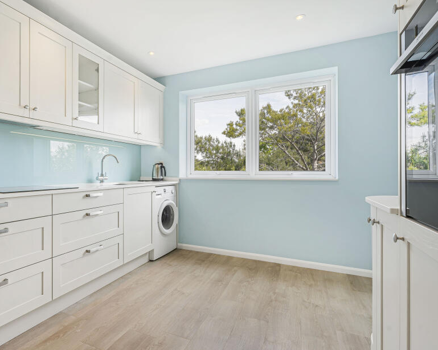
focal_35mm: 20
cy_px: 175
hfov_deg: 78.9
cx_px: 163
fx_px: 259
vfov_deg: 68.1
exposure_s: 1/25
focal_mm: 16
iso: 200
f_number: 9
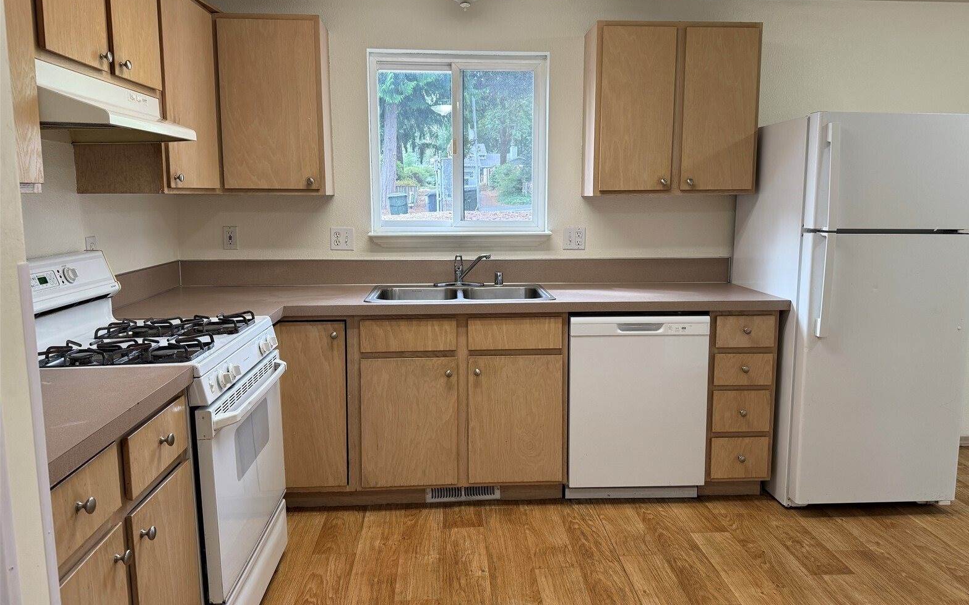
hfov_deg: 70.4
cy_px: 283
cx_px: 494
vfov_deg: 47.5
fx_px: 686
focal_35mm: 26
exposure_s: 1/120
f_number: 1.78
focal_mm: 6.76
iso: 125
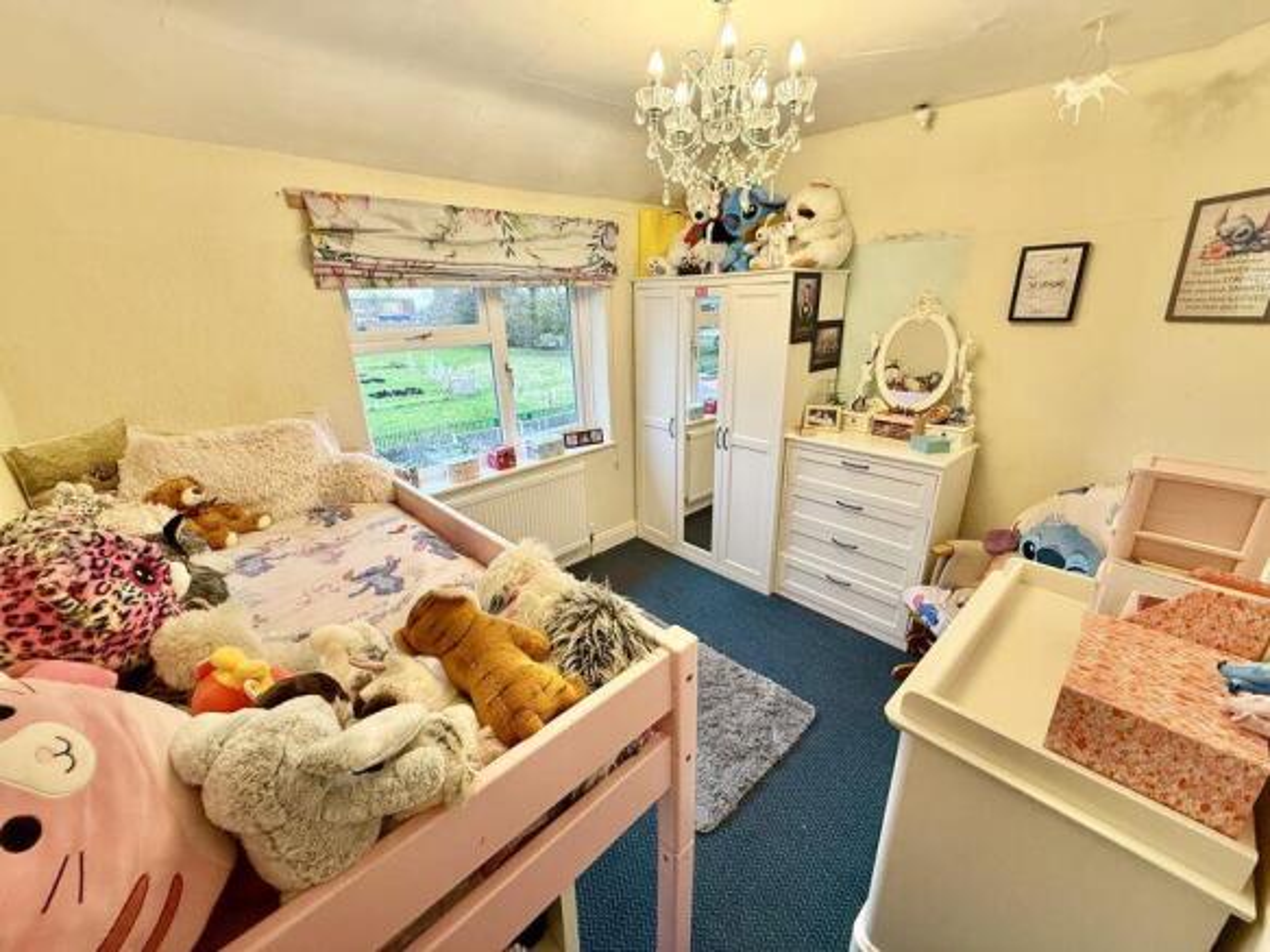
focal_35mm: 14
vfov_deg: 85.7
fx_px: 514
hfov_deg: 102.1
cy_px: 476
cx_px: 635
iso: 250
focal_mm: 2.22
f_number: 2.2
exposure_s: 1/100
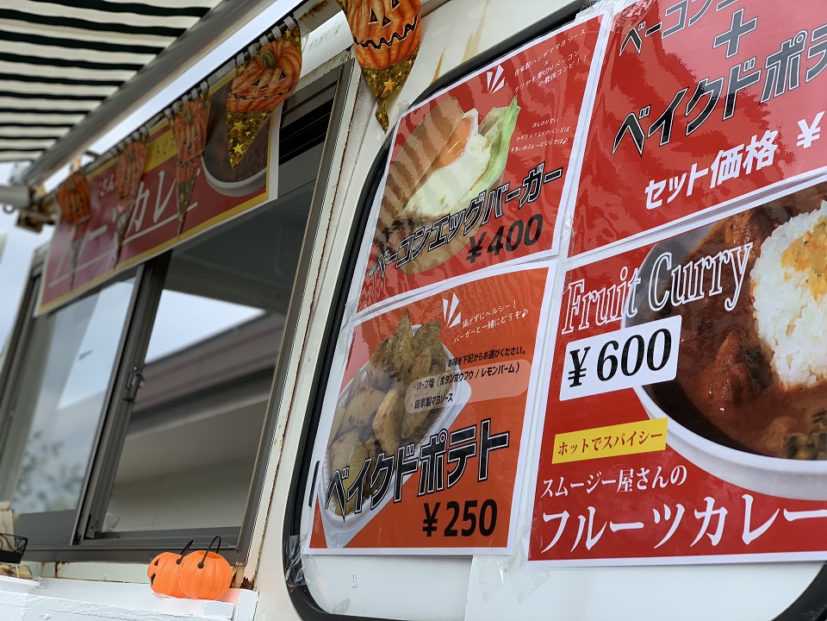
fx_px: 1242
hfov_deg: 36.8
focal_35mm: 52
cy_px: 310
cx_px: 414
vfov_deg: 28.0
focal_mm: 6
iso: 16
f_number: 2.4
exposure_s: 1/436
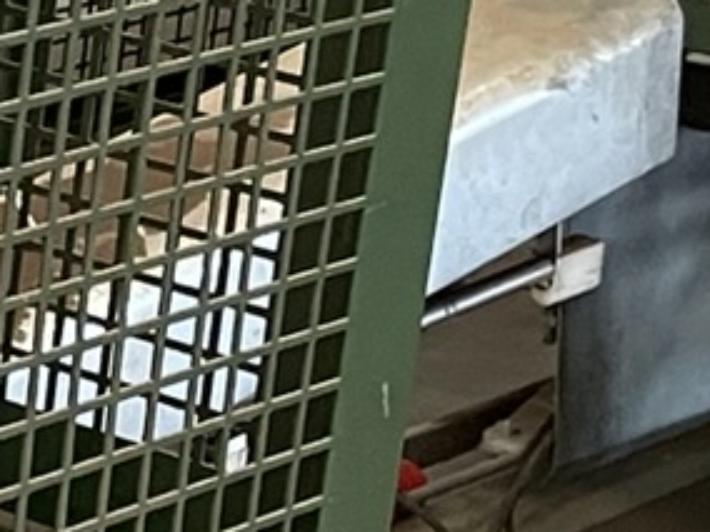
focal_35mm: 180
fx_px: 3692
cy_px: 432
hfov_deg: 9.4
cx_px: -1168
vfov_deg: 8.2
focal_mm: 5.1
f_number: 1.6
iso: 250
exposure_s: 1/60
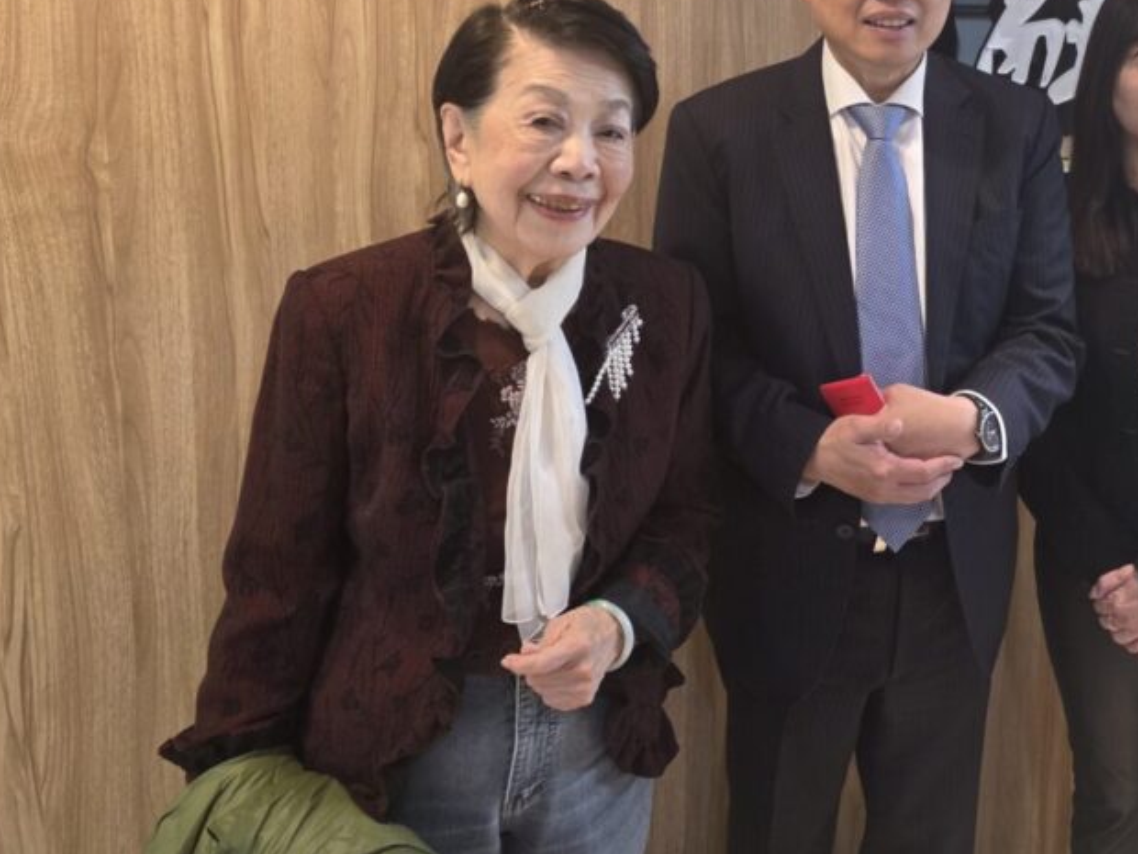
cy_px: 178
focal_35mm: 38
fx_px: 1249
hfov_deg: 47.1
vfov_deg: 36.5
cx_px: 855
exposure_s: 1/120
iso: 400
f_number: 1.7
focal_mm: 6.3
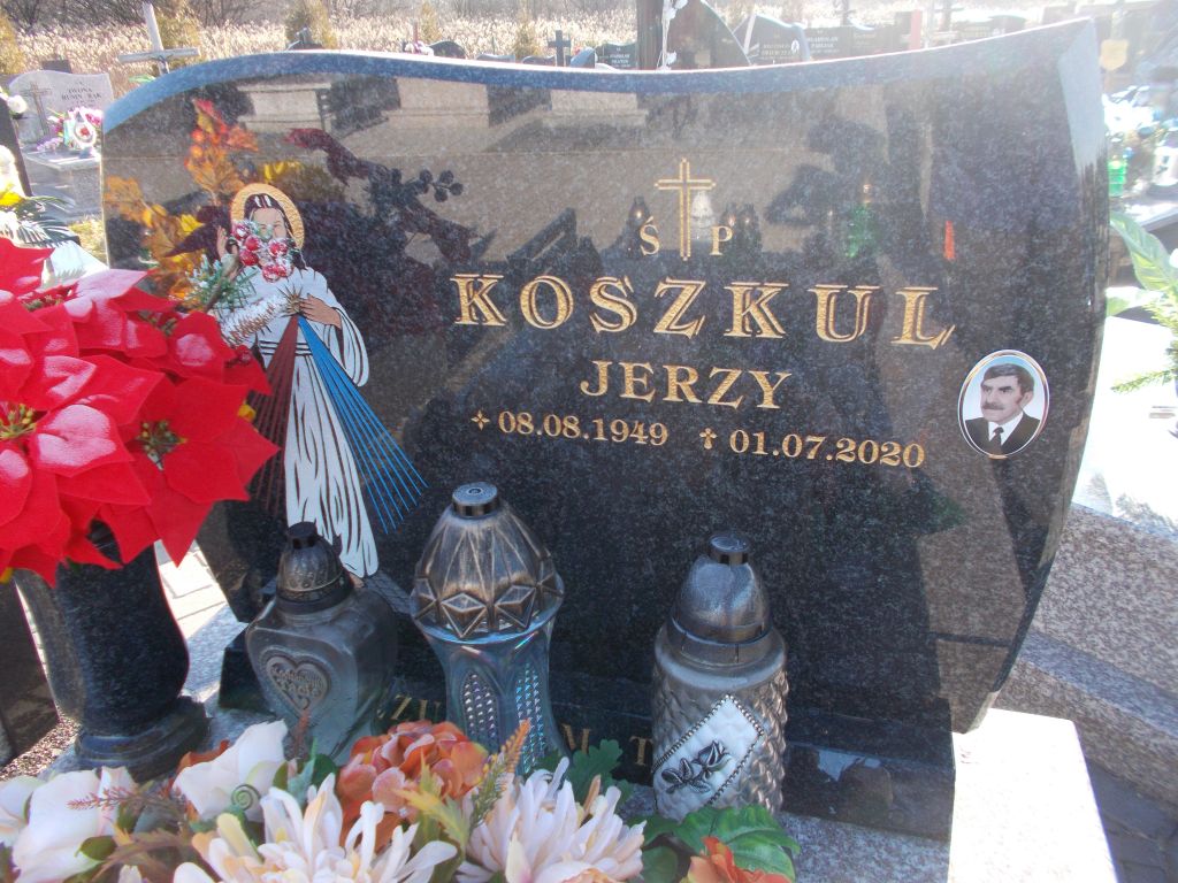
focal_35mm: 26
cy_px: 442
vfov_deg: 53.1
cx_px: 589
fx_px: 885
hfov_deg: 67.3
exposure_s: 1/125
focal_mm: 4.6
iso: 80
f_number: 3.2
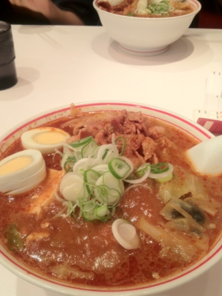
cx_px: 107
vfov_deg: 49.0
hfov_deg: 37.8
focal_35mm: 38
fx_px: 325
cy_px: 149
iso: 125
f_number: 2.4
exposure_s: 1/20
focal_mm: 4.28
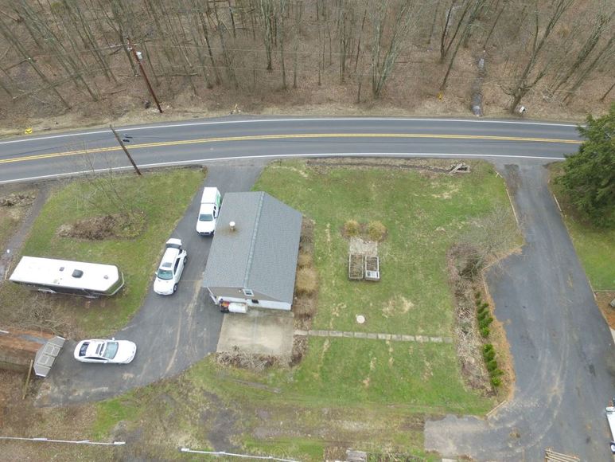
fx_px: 355
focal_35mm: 20
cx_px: 308
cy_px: 231
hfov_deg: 81.7
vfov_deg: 66.0
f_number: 2.8
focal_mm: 3.61
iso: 100
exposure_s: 1/138
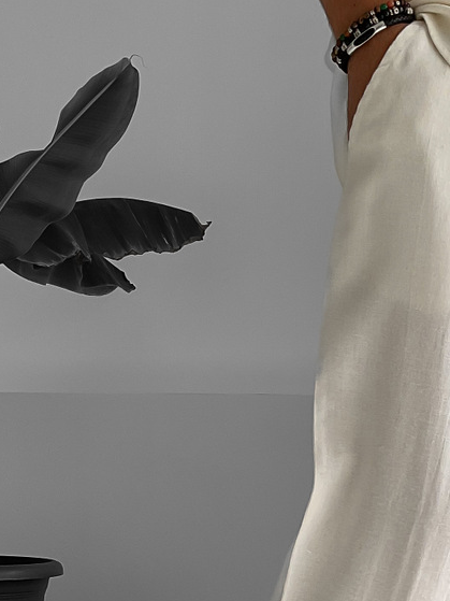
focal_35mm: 83
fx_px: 1439
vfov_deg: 23.0
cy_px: 540
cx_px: 467
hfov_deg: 17.3
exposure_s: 1/120
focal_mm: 3
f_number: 1.8
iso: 20
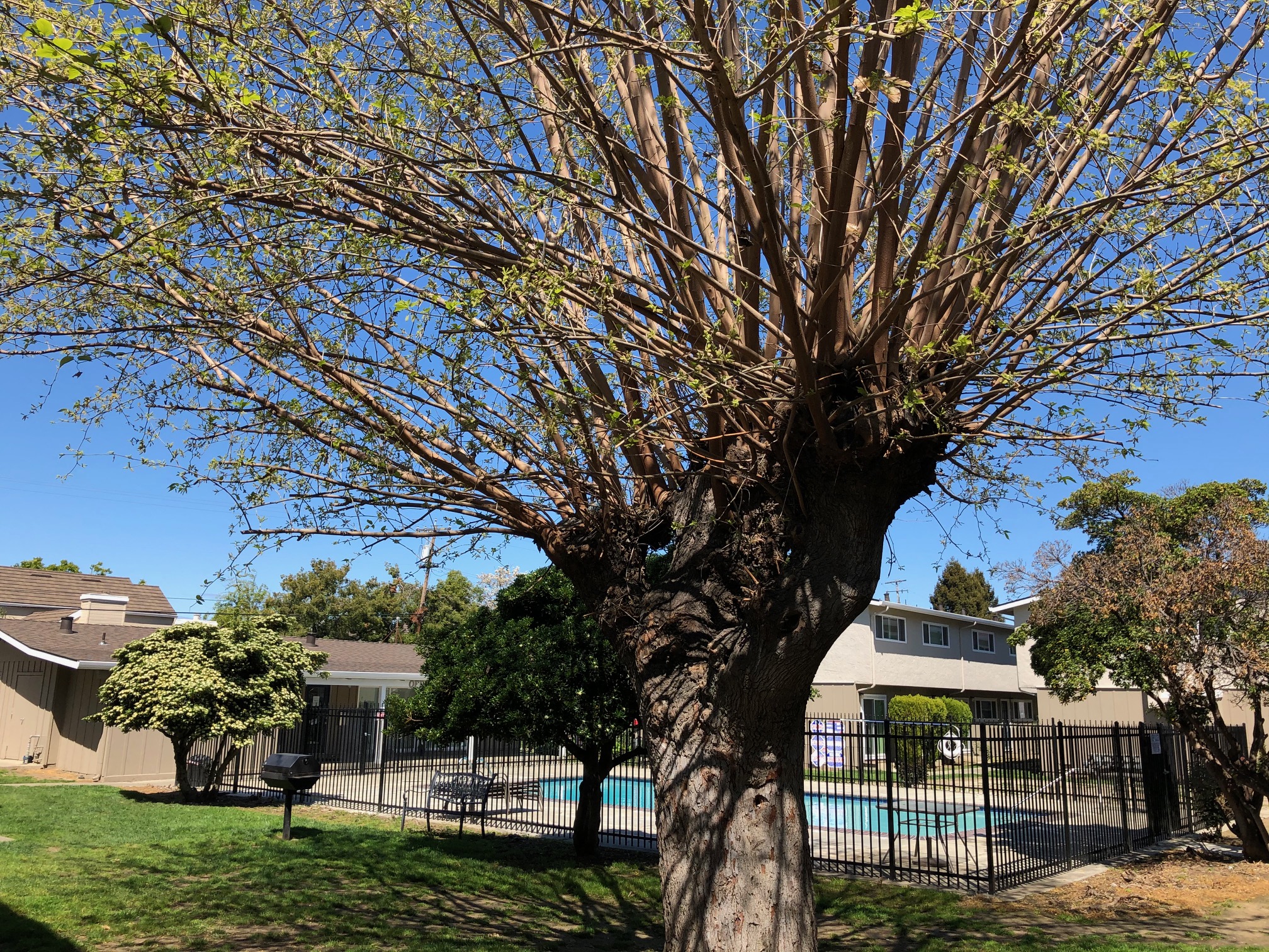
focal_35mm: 28
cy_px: 476
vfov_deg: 49.7
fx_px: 1026
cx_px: 634
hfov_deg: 63.4
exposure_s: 1/1185
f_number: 1.8
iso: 20
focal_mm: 3.99
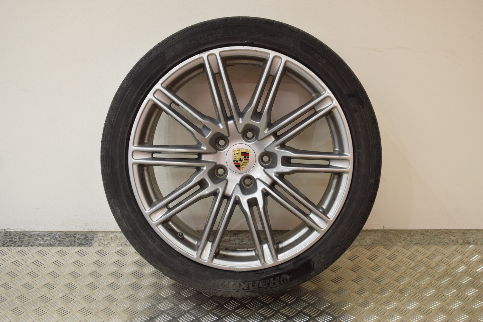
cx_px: 242
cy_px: 161
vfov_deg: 25.8
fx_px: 704
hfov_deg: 37.9
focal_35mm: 52
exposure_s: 1/6
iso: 100
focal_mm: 35
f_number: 5.6
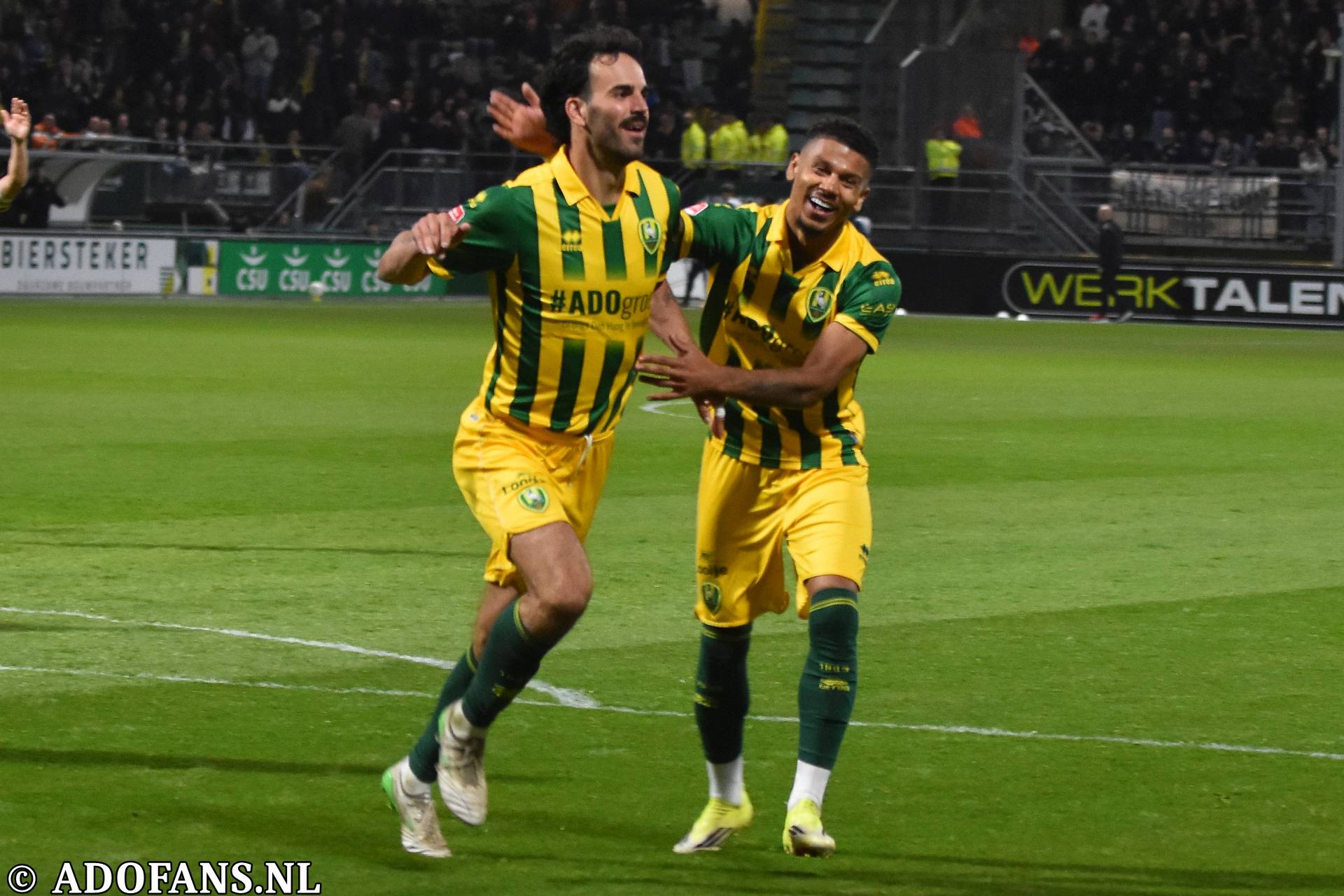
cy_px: 448
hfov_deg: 19.5
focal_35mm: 105
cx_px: 672
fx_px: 3920
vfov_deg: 13.0
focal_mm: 70
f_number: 2.8
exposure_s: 1/320
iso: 1600
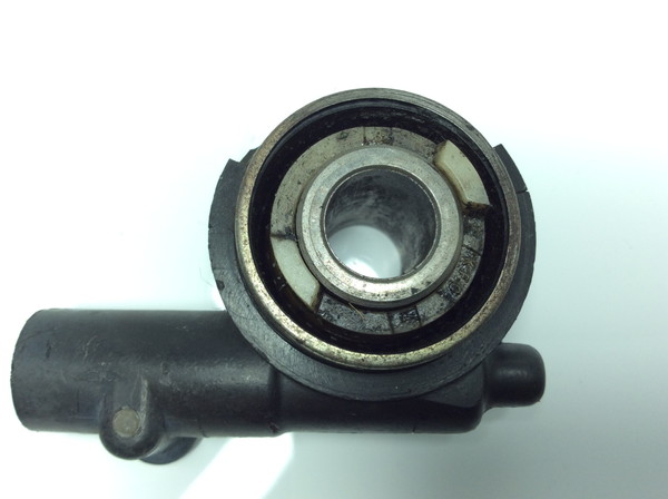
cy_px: 250
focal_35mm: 32
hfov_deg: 56.9
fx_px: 617
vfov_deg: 44.0
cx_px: 334
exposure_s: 1/183
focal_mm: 3.3
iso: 32
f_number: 2.4
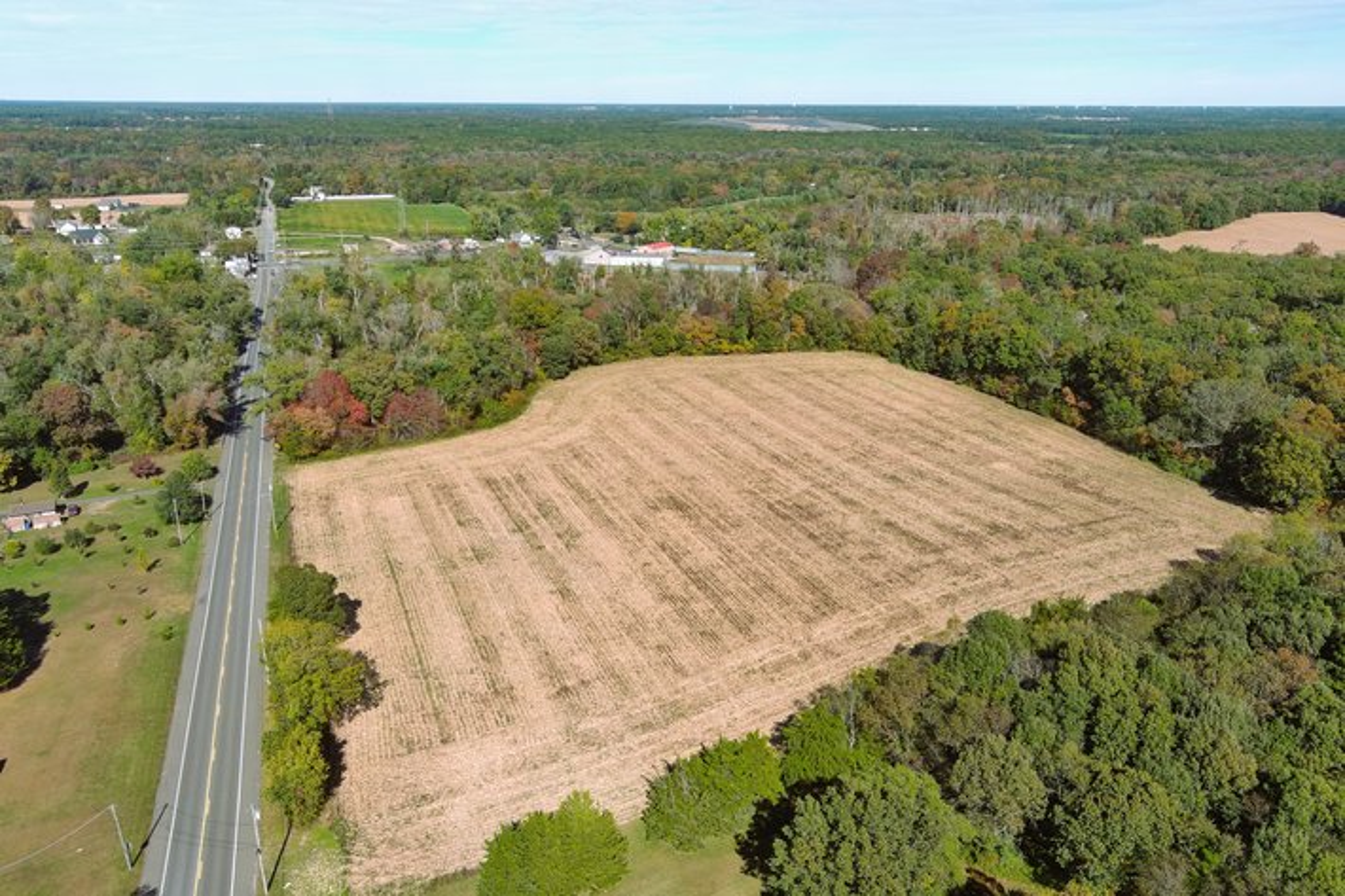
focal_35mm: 29
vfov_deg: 44.9
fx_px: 1083
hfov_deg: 63.7
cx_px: 672
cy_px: 448
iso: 100
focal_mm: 10.57
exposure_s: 1/1250
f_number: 2.8
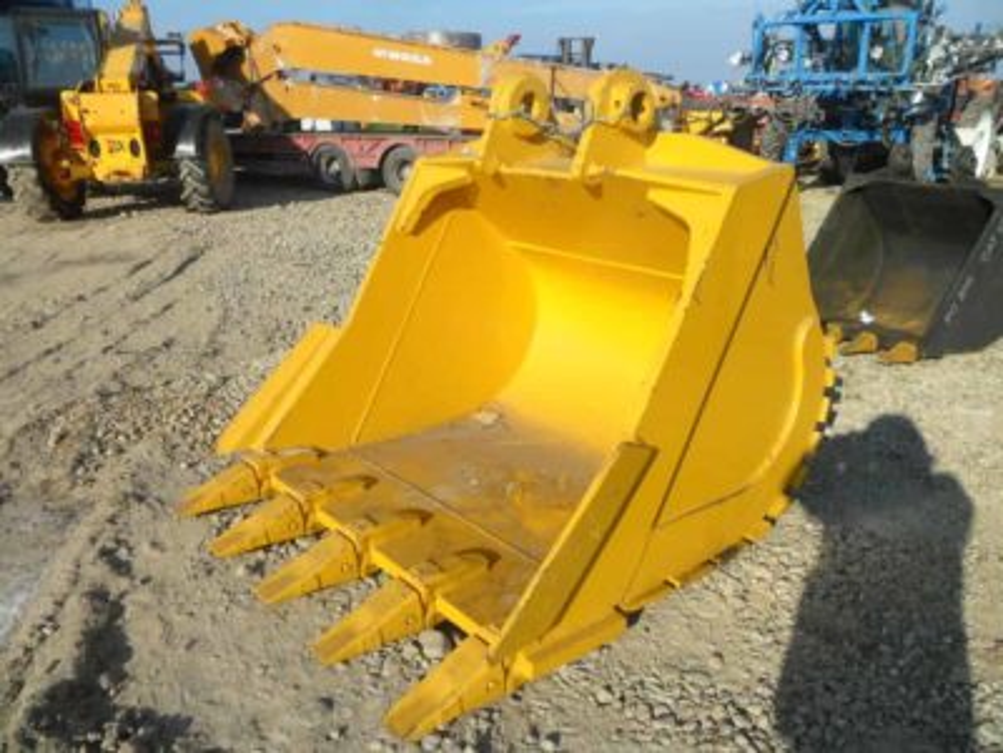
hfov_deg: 65.3
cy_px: 376
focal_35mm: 27
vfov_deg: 51.4
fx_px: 782
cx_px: 502
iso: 80
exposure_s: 1/125
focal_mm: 4.9
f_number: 8.9
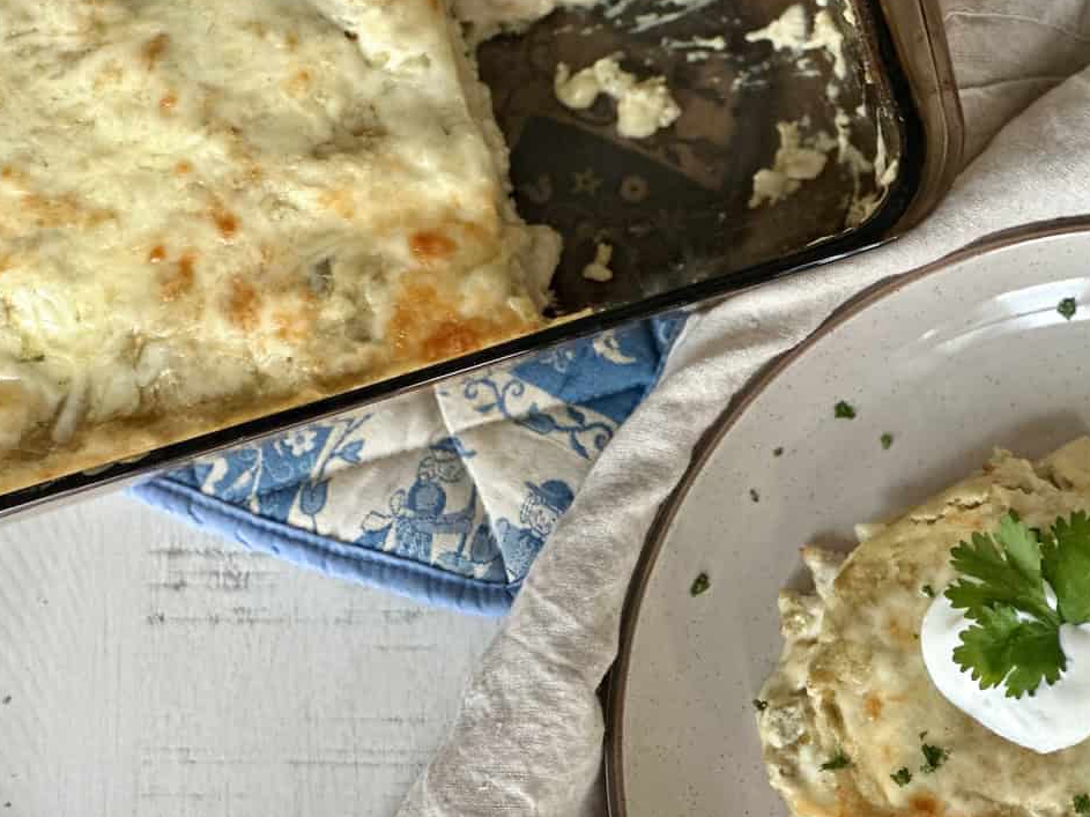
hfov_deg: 20.0
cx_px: 659
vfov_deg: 15.1
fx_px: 3085
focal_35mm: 98
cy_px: 452
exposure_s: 1/40
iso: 400
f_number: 2.8
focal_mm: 9
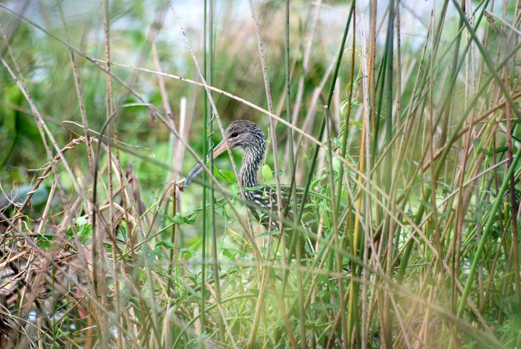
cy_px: 174
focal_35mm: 450
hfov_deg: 4.6
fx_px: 6520
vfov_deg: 3.1
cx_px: 260
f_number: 5.6
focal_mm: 300
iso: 400
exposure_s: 1/640
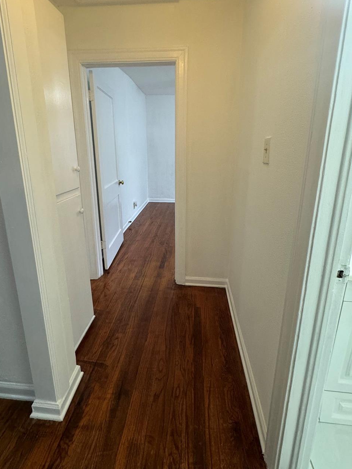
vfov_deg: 90.4
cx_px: 174
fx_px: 230
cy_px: 199
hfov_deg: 74.7
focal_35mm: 17
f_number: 2.2
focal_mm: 2.22
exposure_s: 1/120
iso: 250
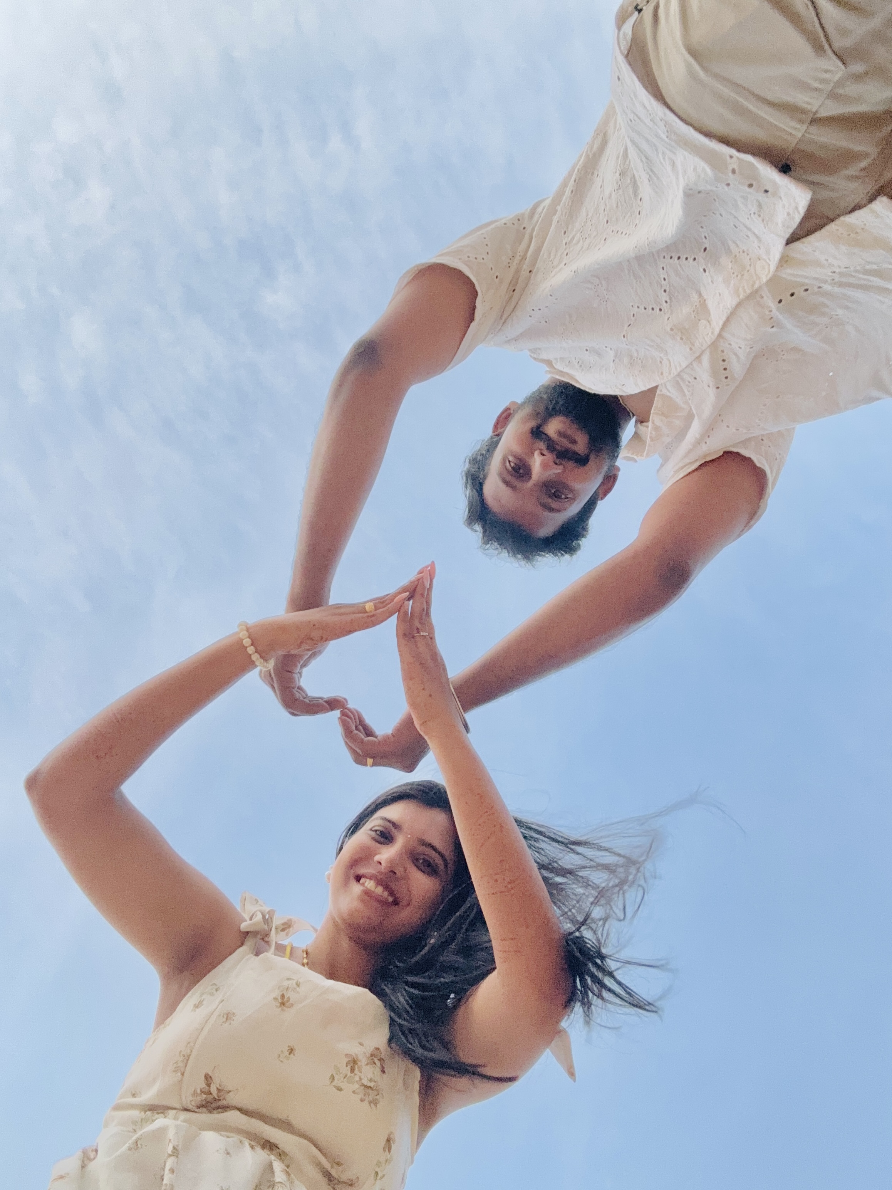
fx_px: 1031
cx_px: 446
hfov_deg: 46.8
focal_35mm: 30
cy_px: 595
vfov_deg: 60.0
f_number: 1.9
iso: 80
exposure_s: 1/90
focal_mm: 2.69
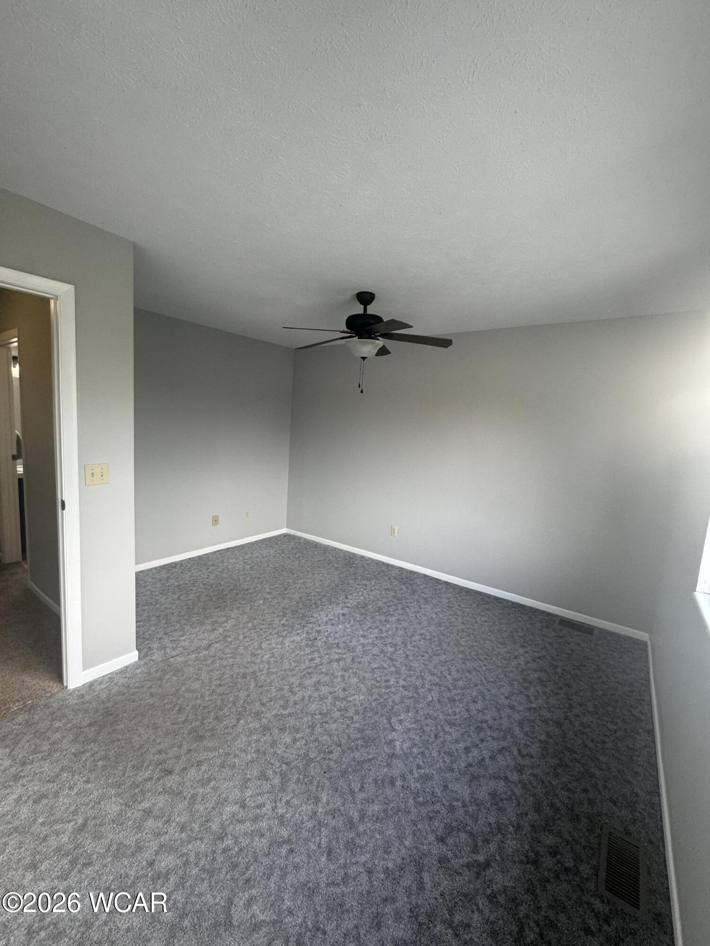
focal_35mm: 14
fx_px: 383
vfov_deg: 102.1
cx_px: 355
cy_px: 473
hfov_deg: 85.7
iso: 160
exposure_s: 1/99
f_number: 2.2
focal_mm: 2.22
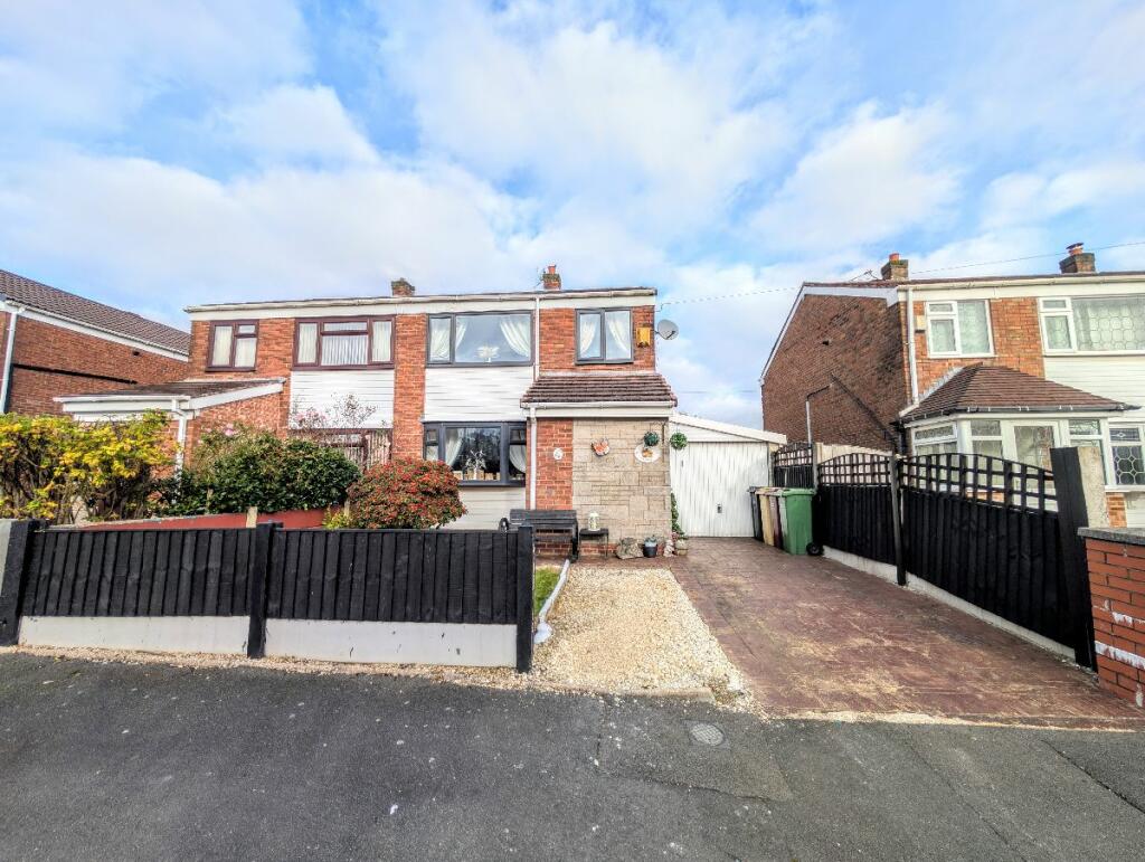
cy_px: 431
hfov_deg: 110.5
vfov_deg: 94.6
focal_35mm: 12
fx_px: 397
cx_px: 572
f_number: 1.7
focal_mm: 2.02
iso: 53
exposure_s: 1/1290
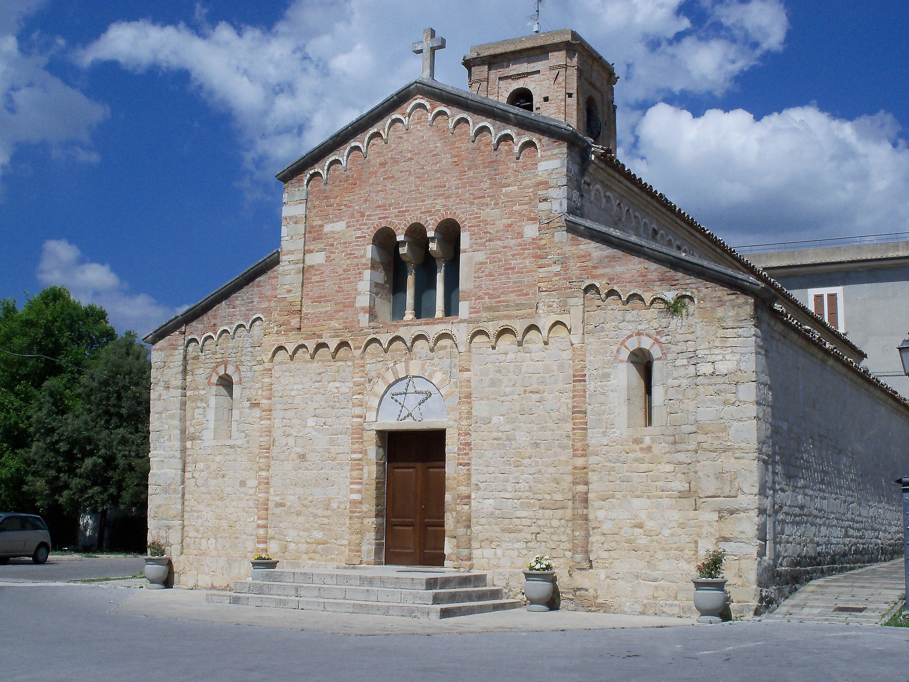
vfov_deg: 30.9
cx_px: 454
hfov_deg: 40.4
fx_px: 1234
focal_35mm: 47
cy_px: 341
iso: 80
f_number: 5.8
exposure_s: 1/1000
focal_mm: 8.3
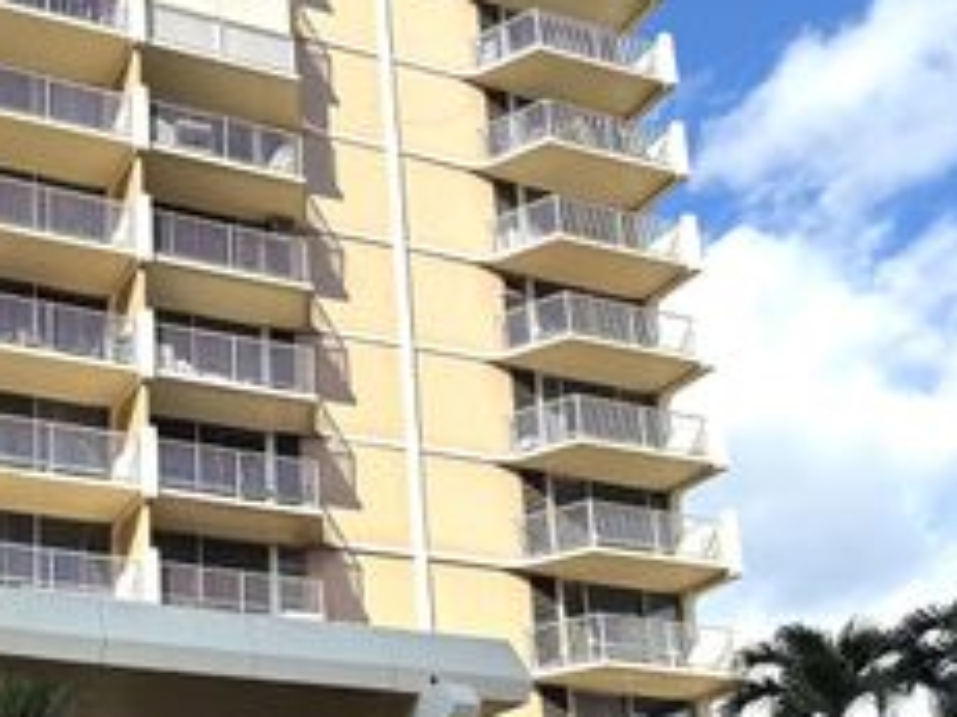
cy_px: 694
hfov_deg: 34.3
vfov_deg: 26.7
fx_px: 1437
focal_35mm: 52
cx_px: 54
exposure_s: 1/3584
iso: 80
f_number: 1.78
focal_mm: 6.76
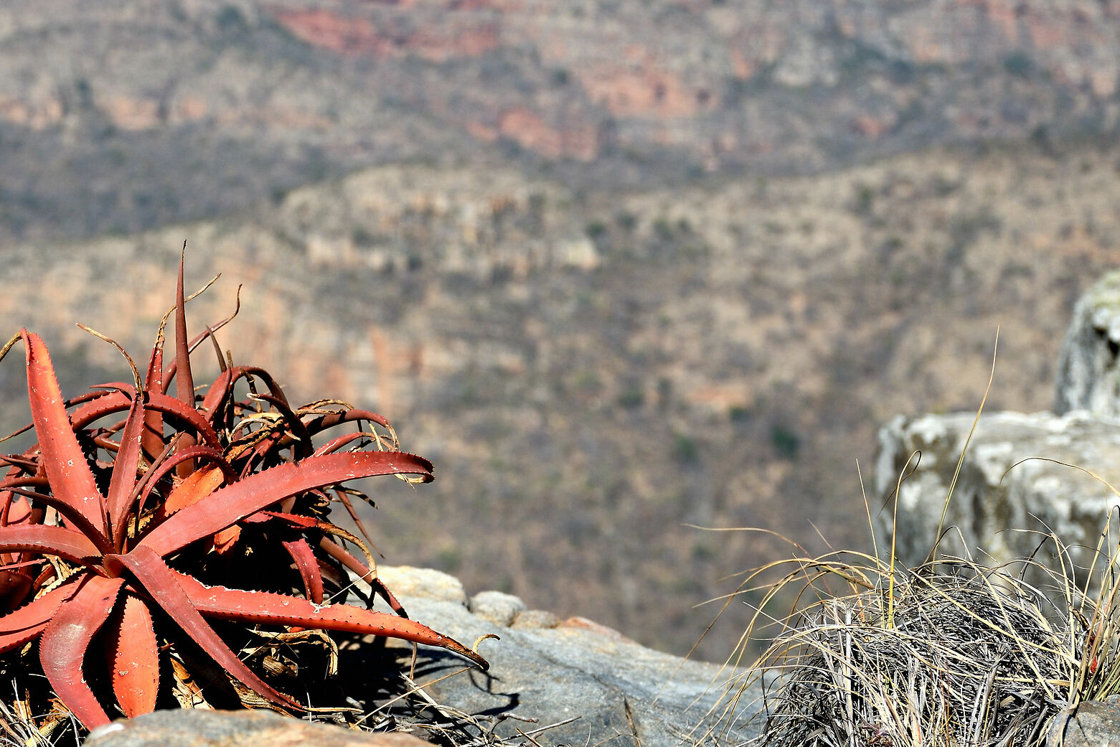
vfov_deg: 13.3
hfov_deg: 19.7
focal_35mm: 103
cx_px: 303
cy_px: 317
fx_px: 3205
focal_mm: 45
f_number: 6.3
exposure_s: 1/1250
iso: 250
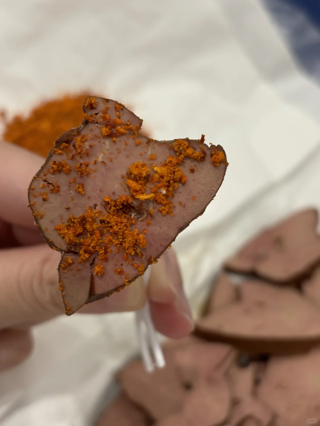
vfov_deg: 36.8
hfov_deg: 28.0
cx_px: 160
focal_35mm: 52
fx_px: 641
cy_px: 213
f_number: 1.6
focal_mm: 5.96
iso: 125
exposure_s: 1/33
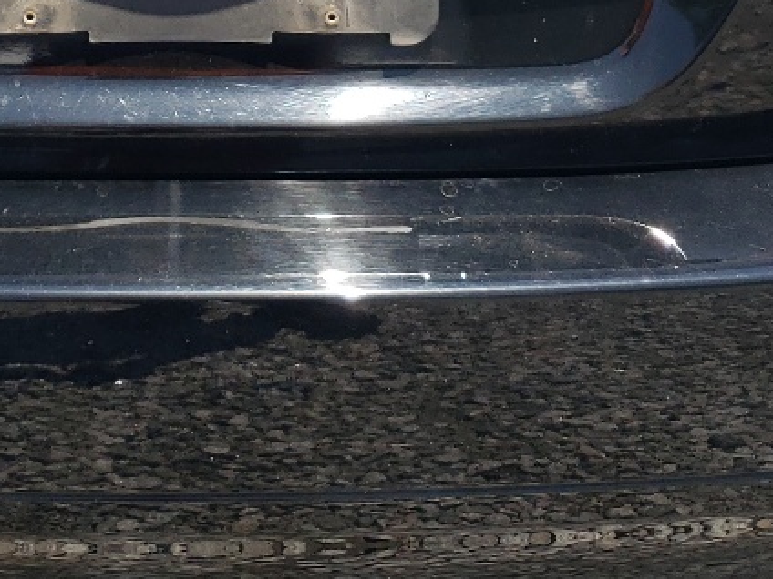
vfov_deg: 14.4
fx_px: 2188
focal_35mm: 98
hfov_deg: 19.9
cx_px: 197
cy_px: -208
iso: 50
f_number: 1.5
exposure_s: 1/1667
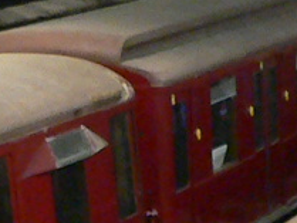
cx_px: 365
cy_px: 462
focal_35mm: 276
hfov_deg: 7.1
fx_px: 2369
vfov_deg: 5.3
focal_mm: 6
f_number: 2.8
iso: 200
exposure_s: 1/5
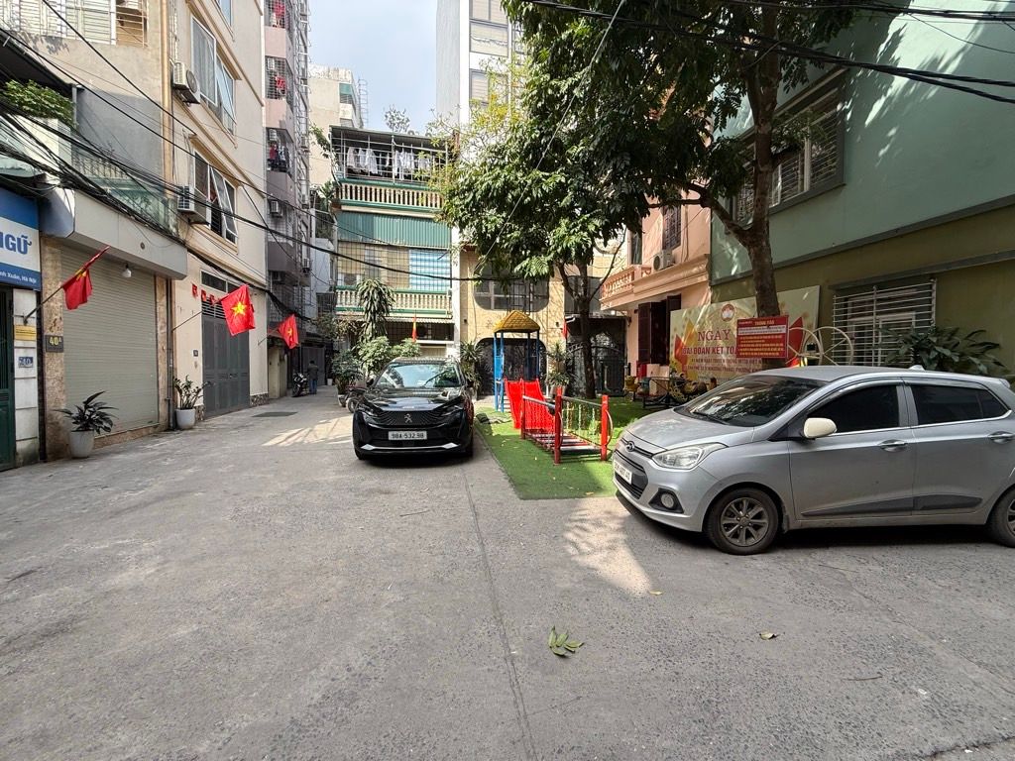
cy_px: 380
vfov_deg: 85.7
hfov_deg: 102.1
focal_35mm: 14
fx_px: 411
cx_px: 508
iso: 50
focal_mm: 2.22
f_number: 2.2
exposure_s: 1/424
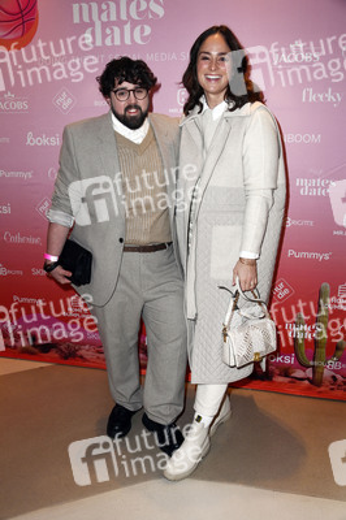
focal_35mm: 32
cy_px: 260
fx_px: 462
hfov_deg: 41.0
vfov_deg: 58.8
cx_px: 173
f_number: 5.6
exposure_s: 1/200
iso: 800
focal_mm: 32
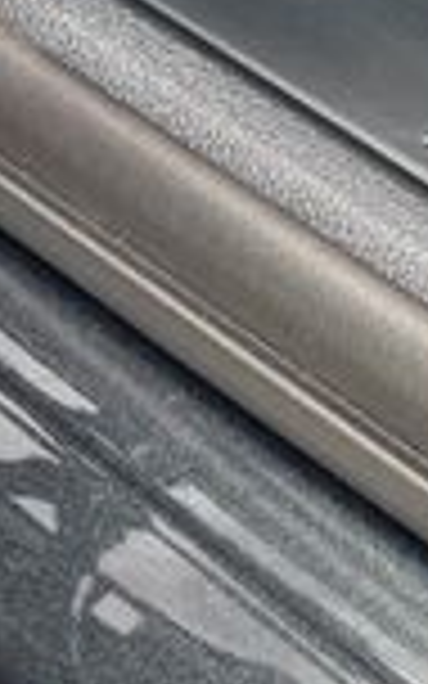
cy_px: 436
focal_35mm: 125
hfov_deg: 9.4
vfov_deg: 16.7
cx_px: 1000
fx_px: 2333
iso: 64
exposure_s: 1/74
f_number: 1.8
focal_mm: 3.99
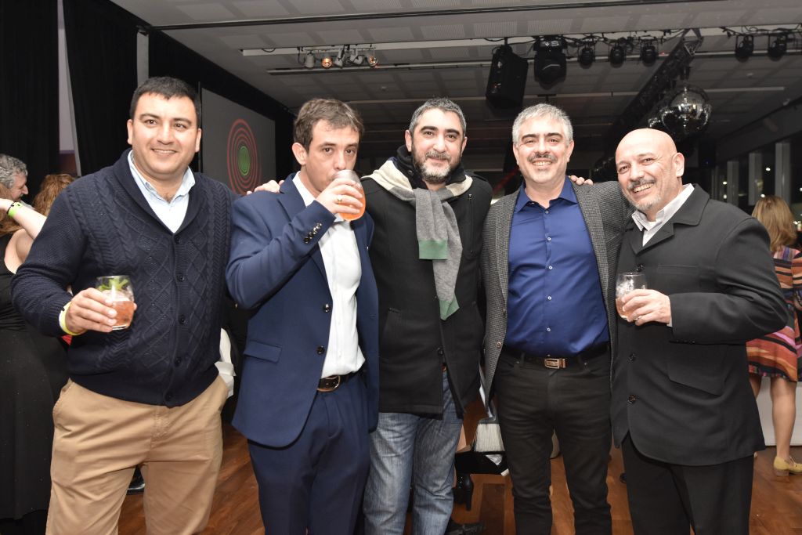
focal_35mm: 30
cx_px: 401
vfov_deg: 43.6
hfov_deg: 61.9
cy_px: 268
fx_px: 668
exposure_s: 1/100
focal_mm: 20
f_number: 3.2
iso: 1000
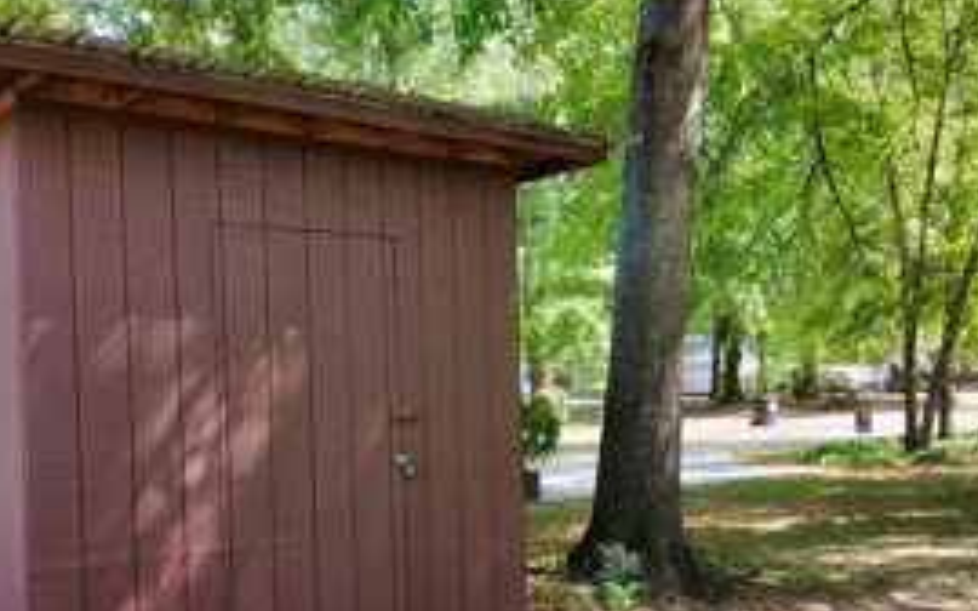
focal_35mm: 41
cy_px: 415
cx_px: 505
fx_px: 1093
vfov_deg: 31.0
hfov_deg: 48.2
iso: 20
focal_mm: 3.98
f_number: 1.8
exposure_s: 1/60
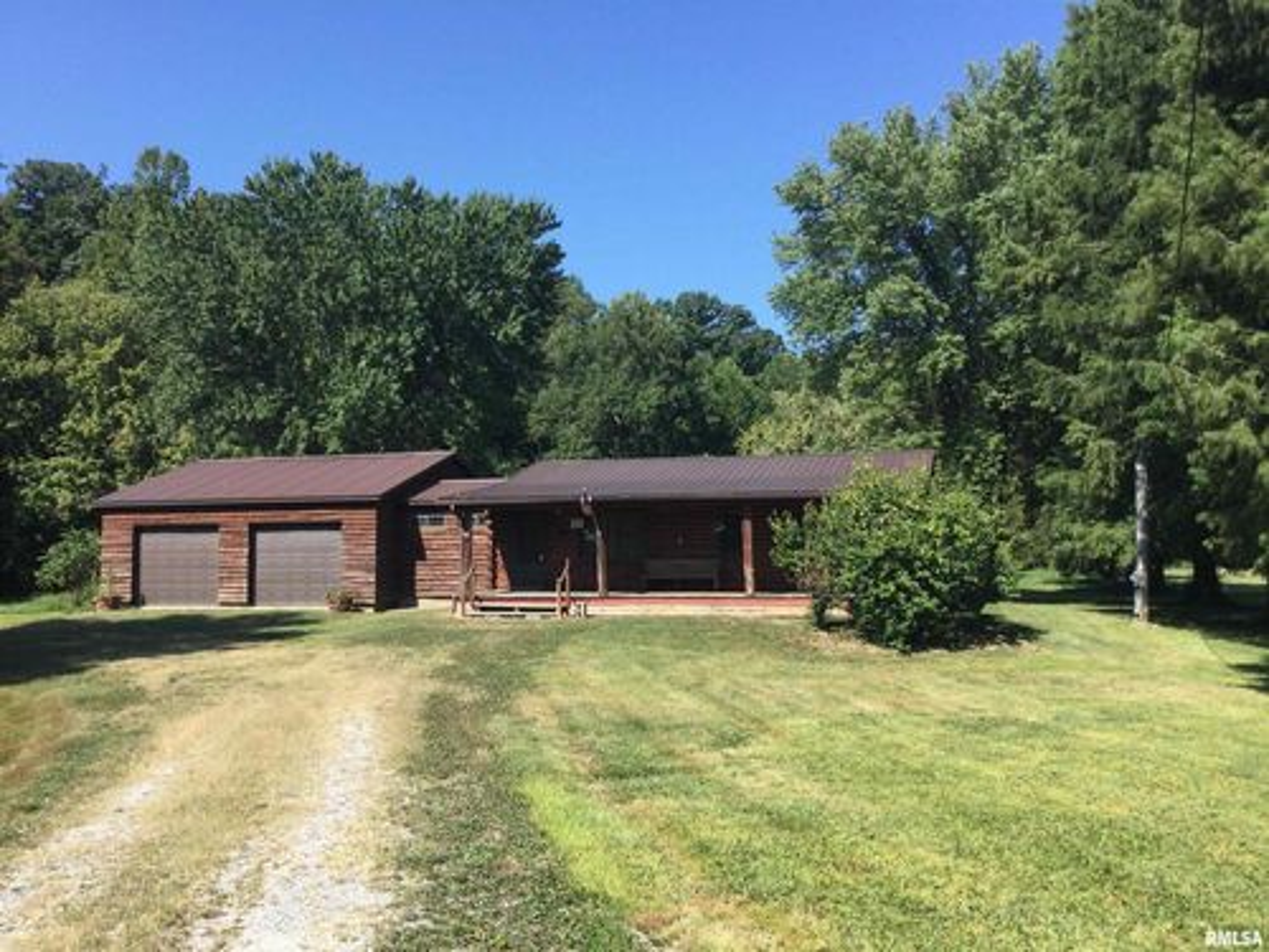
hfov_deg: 58.4
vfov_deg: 45.4
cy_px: 476
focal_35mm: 31
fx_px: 1136
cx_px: 634
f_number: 2.4
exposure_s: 1/684
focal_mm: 3.3
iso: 25
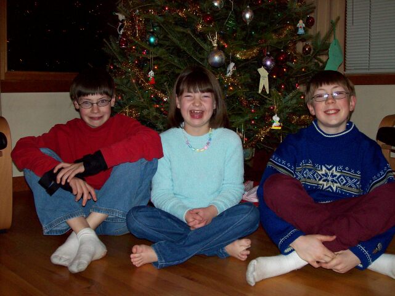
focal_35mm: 45
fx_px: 513
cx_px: 198
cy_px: 148
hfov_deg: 42.1
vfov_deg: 32.2
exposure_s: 1/73.1
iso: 140
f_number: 3
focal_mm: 7.6
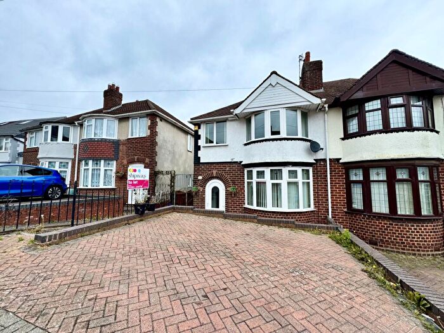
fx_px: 180
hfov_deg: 102.1
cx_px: 222
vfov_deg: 85.7
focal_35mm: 14
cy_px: 166
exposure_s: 1/625
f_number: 2.2
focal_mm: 2.22
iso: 40
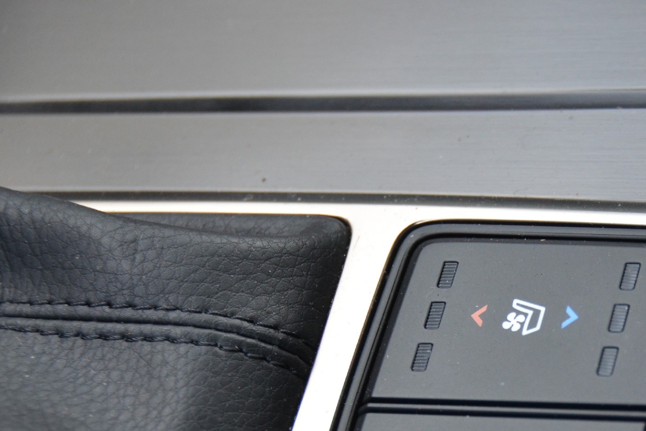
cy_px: 361
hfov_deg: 13.5
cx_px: 521
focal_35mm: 151
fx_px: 2708
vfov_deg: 9.1
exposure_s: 1/500
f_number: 4.8
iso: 1000
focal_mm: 55
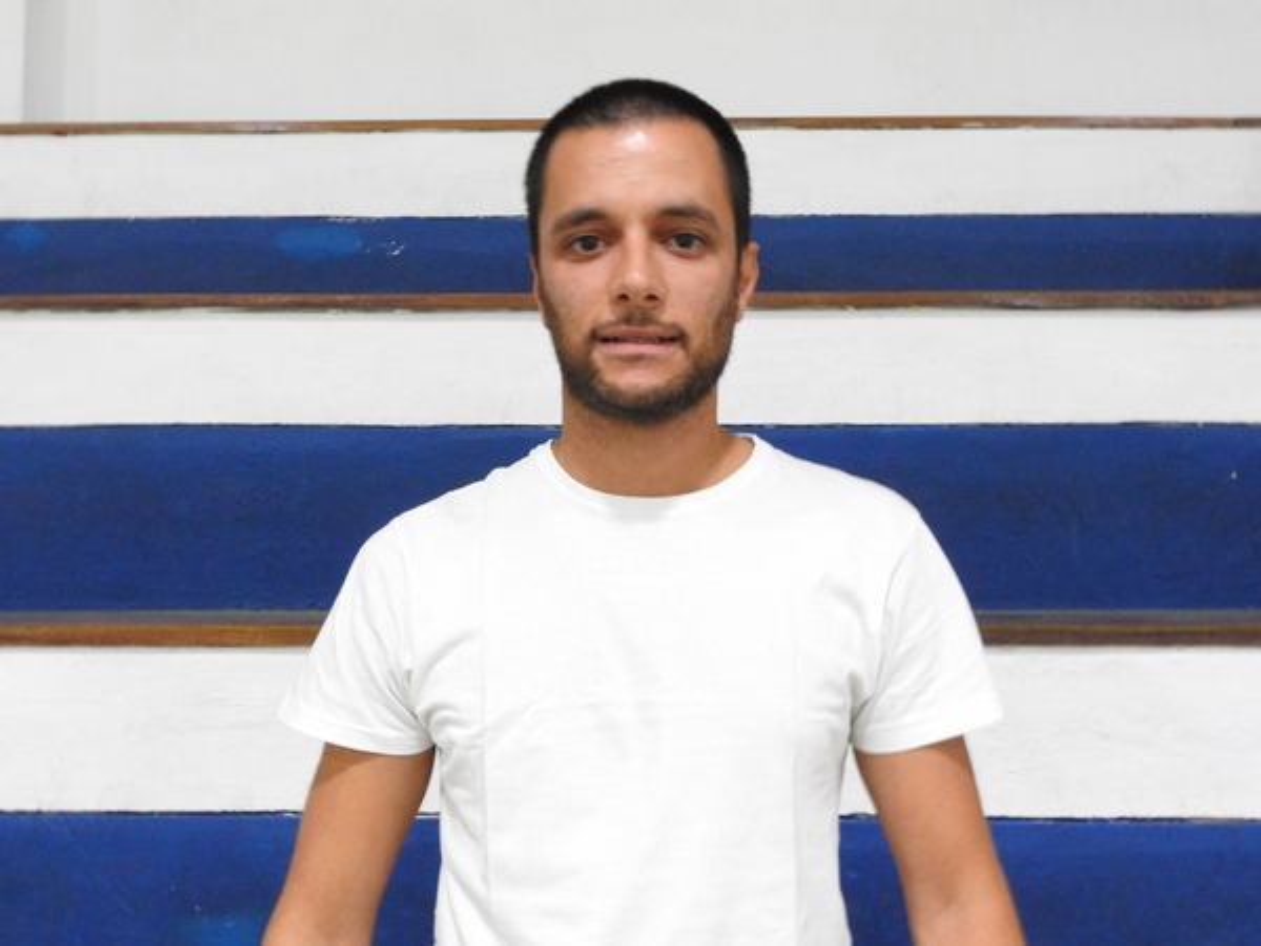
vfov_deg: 40.7
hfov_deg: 52.6
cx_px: 630
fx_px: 1275
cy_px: 473
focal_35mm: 35
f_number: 4.8
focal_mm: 6.3
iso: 800
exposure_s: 1/5
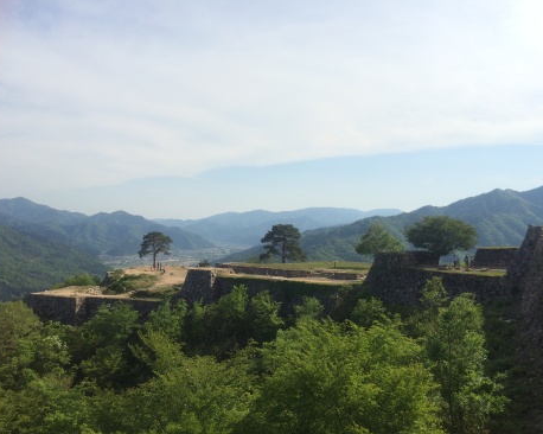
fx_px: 514
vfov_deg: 45.8
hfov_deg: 55.7
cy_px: 220
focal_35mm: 32
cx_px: 280
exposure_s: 1/2053
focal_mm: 4.12
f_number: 2.2
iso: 40
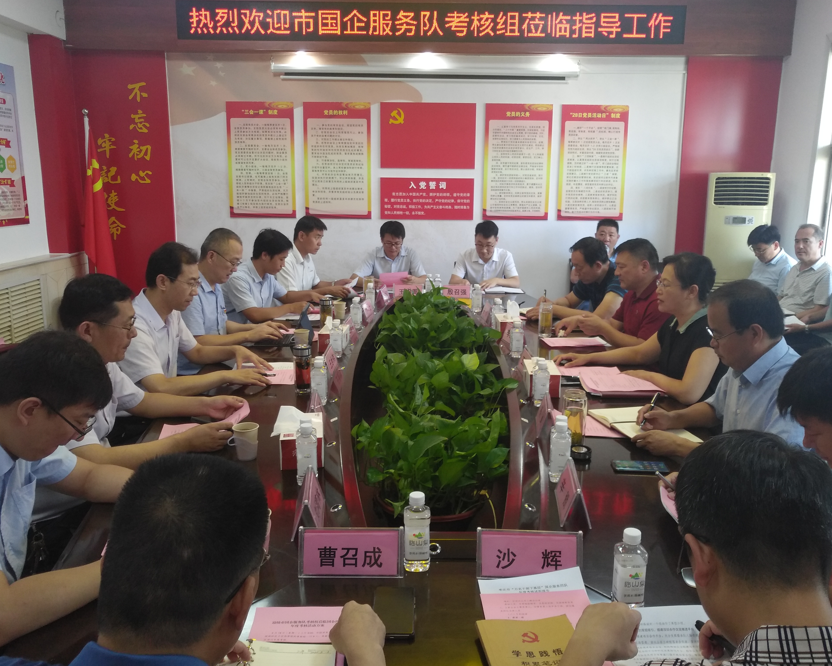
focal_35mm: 29
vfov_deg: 50.0
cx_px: 429
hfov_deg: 60.4
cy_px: 333
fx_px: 714
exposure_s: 1/30
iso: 160
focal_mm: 3.66
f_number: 2
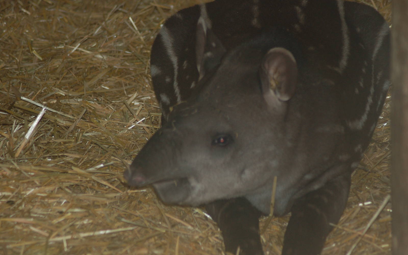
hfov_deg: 10.2
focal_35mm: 207
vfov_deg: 6.4
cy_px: 123
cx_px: 204
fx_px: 2296
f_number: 4.5
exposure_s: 1/60
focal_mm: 135
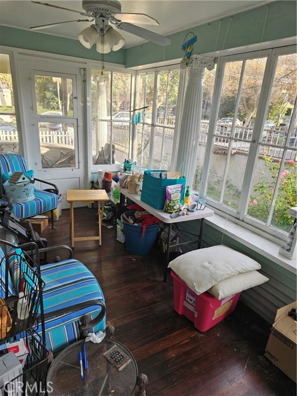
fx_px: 263
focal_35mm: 23
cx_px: 148
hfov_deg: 58.9
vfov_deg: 73.9
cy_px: 198
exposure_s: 1/120
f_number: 1.7
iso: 32
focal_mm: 6.3
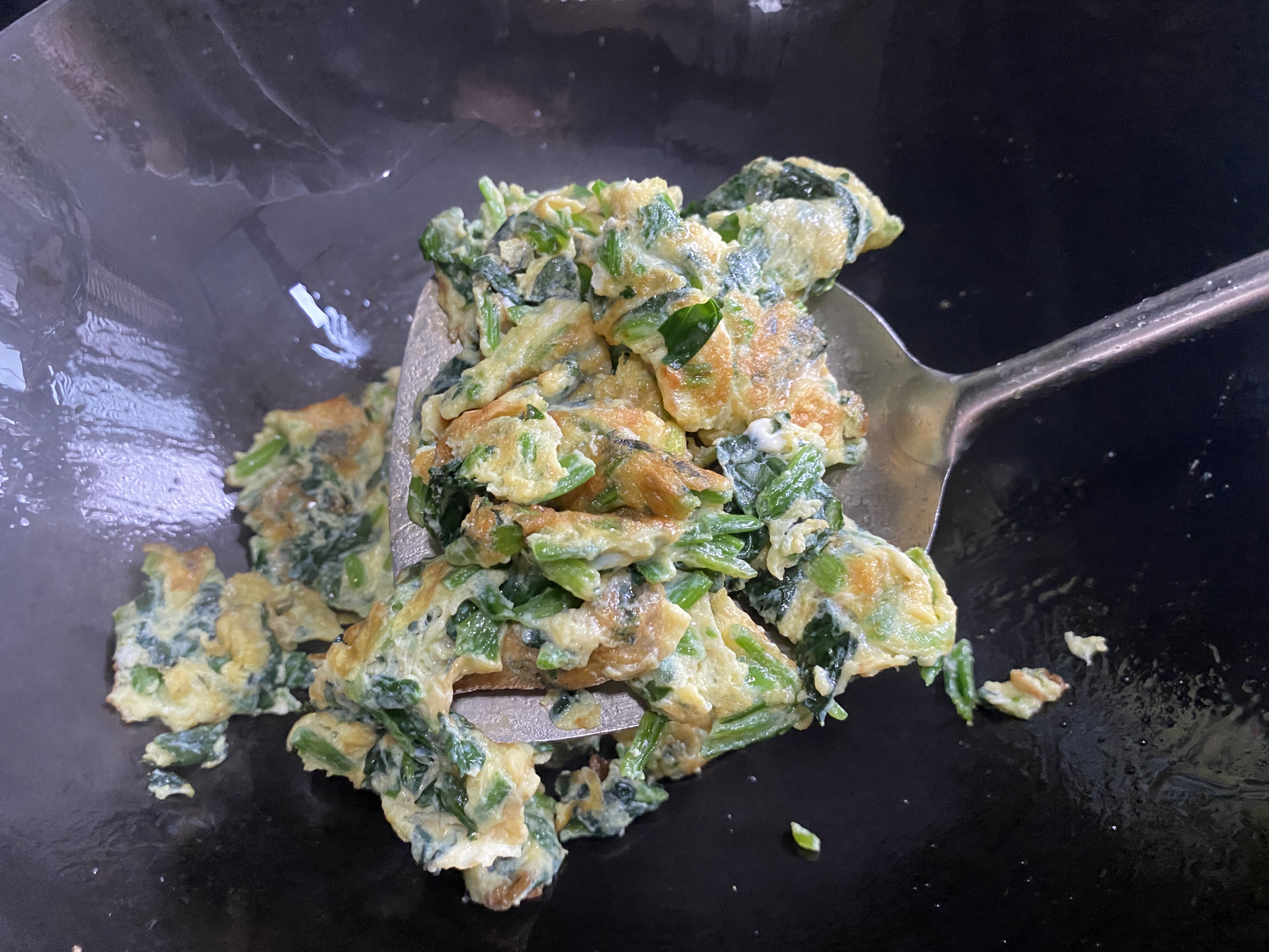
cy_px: 476
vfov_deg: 53.1
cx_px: 634
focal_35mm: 26
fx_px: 953
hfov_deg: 67.3
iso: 400
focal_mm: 4.25
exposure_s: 1/60
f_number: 1.8
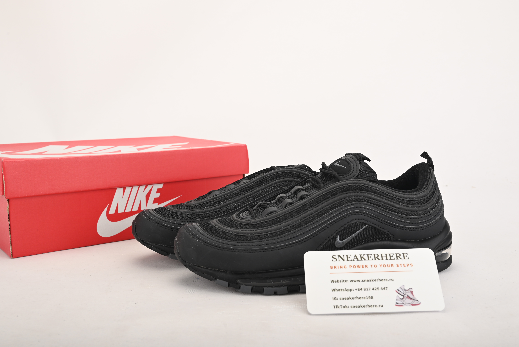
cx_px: 260
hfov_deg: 50.7
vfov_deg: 35.1
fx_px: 548
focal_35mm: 38
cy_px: 174
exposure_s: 1/200
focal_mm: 38
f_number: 11
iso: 100
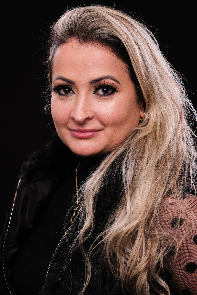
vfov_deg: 23.9
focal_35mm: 85
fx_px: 698
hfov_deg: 16.1
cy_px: 148
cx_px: 98
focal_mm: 56.5
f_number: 9
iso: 160
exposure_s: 1/125
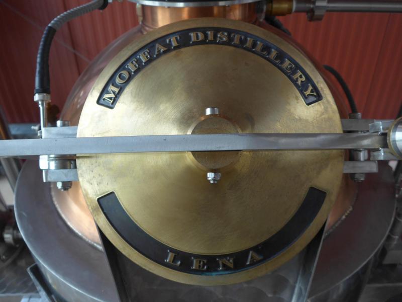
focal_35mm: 28
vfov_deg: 49.7
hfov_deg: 63.4
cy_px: 151
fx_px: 325
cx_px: 201
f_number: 2
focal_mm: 6
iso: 160
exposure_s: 1/60
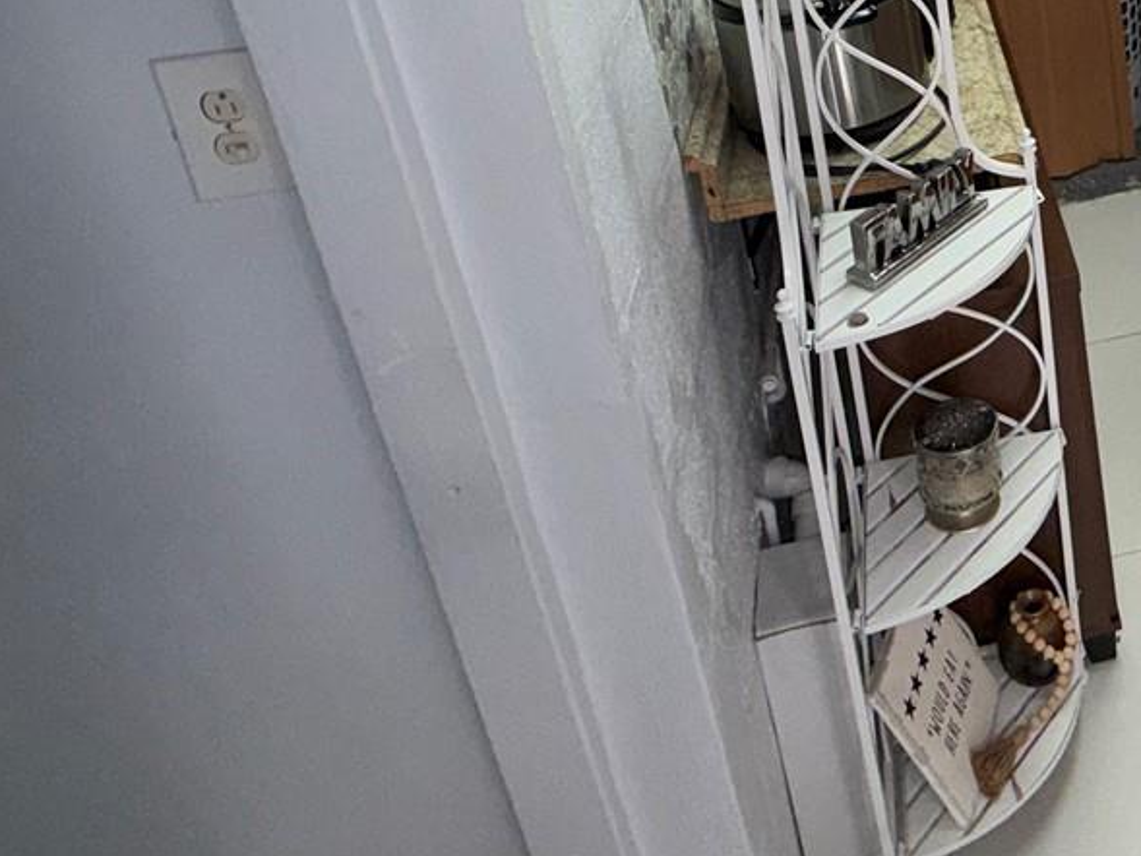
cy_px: -52
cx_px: 1141
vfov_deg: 33.6
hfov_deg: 42.3
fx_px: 1253
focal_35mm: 38
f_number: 2.2
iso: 40
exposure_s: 1/120
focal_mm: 2.22
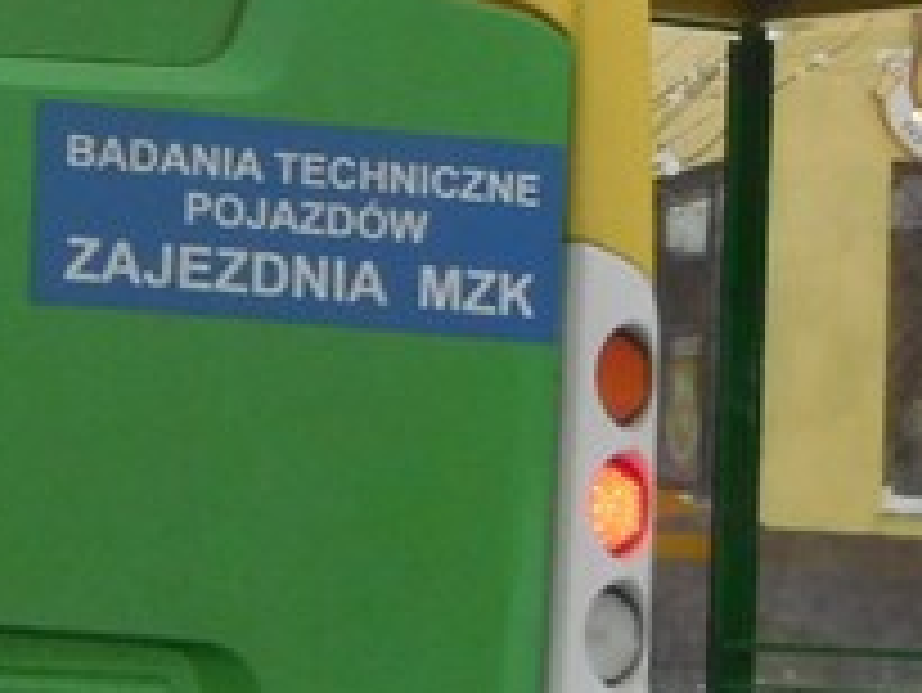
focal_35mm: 241
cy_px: 79
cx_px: -1025
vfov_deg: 6.2
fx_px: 6423
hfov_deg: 7.8
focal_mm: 9.8
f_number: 4.2
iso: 320
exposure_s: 1/250
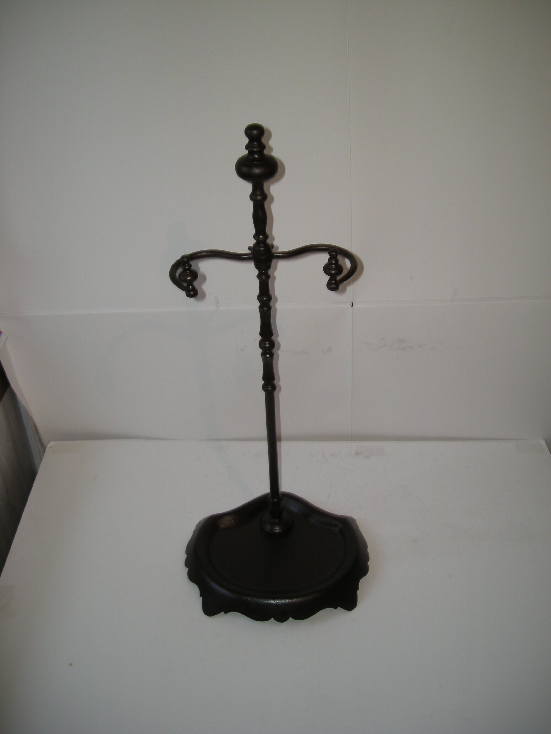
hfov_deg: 40.7
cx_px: 276
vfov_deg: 52.6
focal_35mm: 35
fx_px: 743
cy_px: 367
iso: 50
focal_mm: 5.7
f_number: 2.8
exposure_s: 1/55
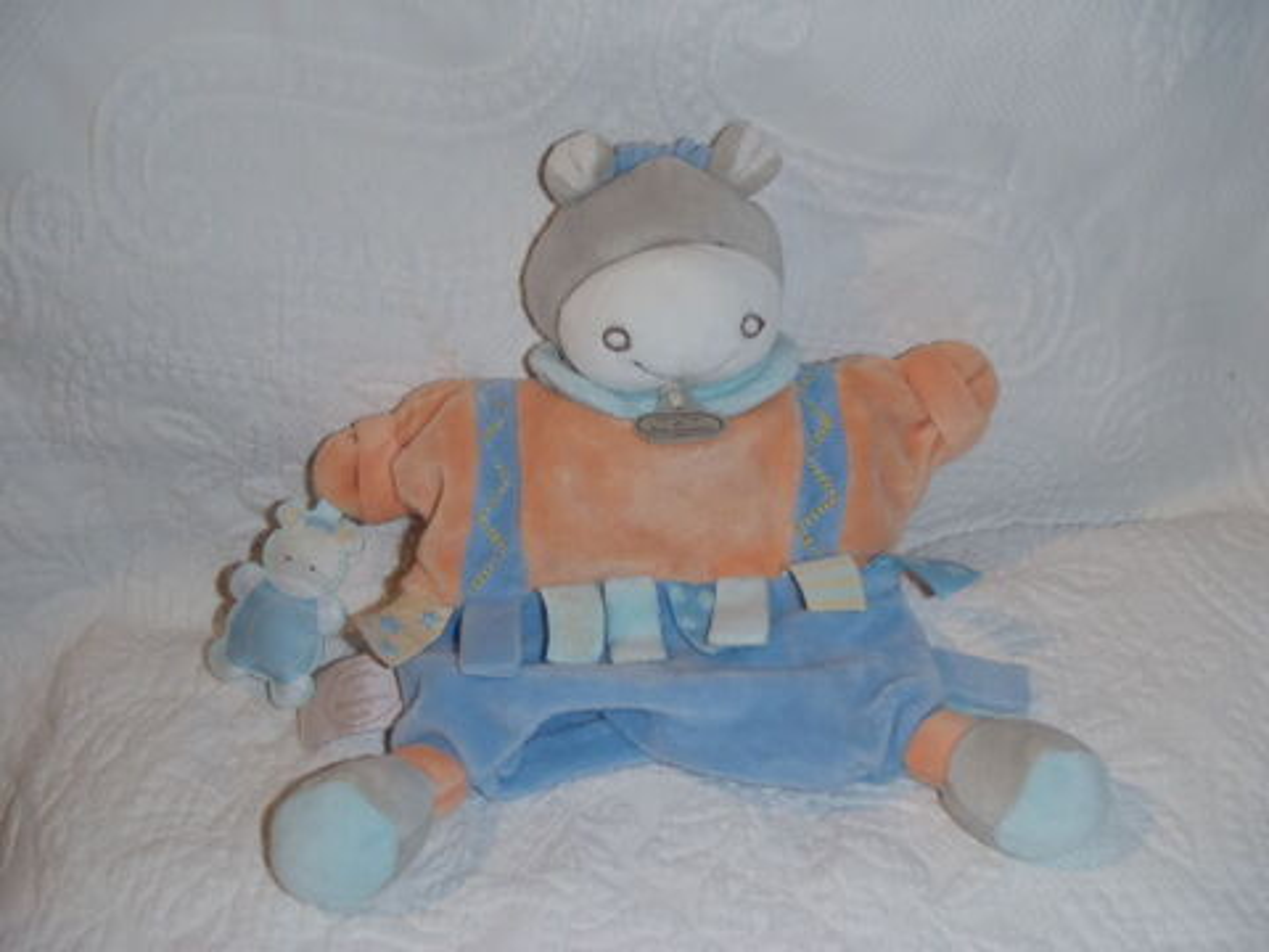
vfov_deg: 36.0
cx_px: 634
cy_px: 476
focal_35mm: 40
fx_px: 1466
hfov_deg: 46.8
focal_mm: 7.28
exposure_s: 1/40
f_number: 4.7
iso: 100
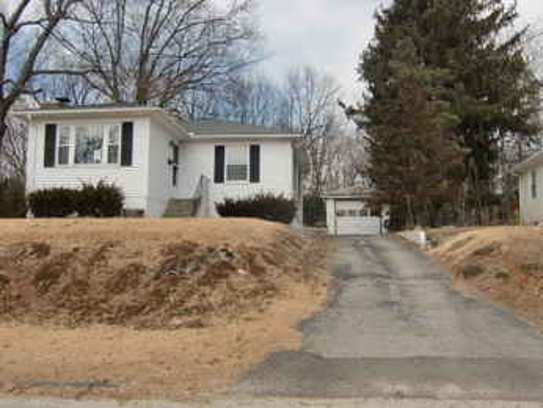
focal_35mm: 34
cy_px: 204
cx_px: 272
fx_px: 534
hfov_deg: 53.9
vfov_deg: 41.8
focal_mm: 6.1
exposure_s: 1/640
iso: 64
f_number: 3.6
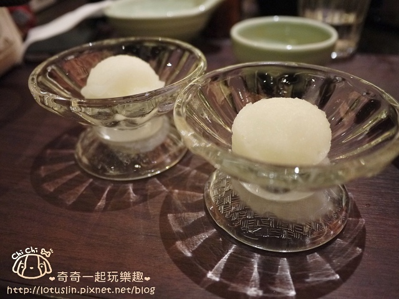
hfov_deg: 63.4
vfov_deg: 49.7
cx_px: 200
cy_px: 150
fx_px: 323
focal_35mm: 28
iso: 800
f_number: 2.5
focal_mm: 14
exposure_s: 1/80
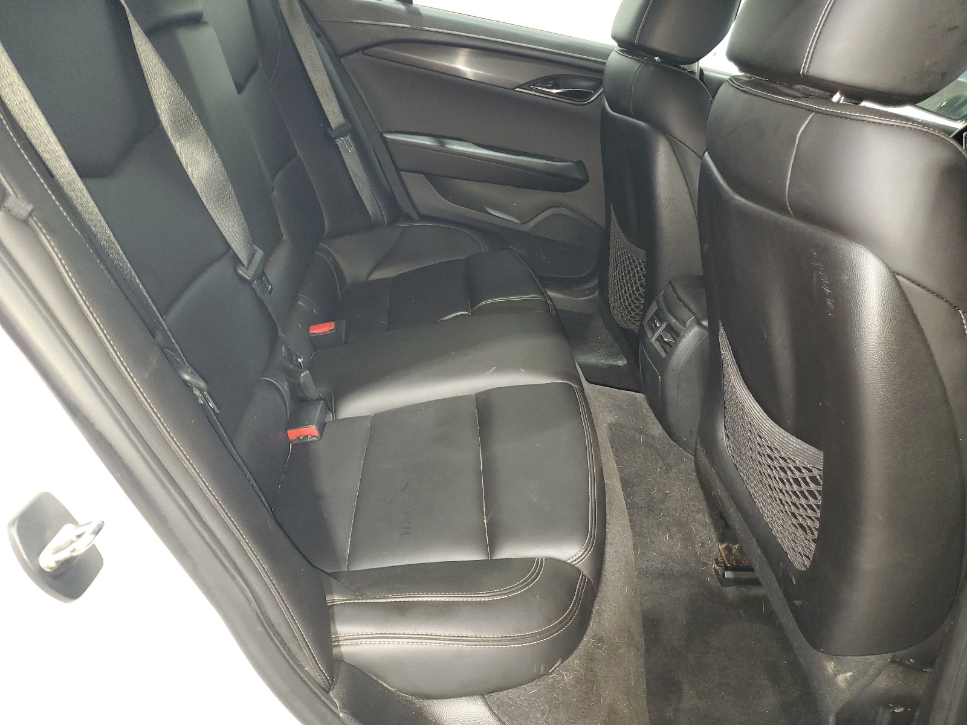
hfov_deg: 67.3
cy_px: 362
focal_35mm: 26
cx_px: 484
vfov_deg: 53.1
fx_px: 726
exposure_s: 1/12
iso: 147
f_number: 1.5
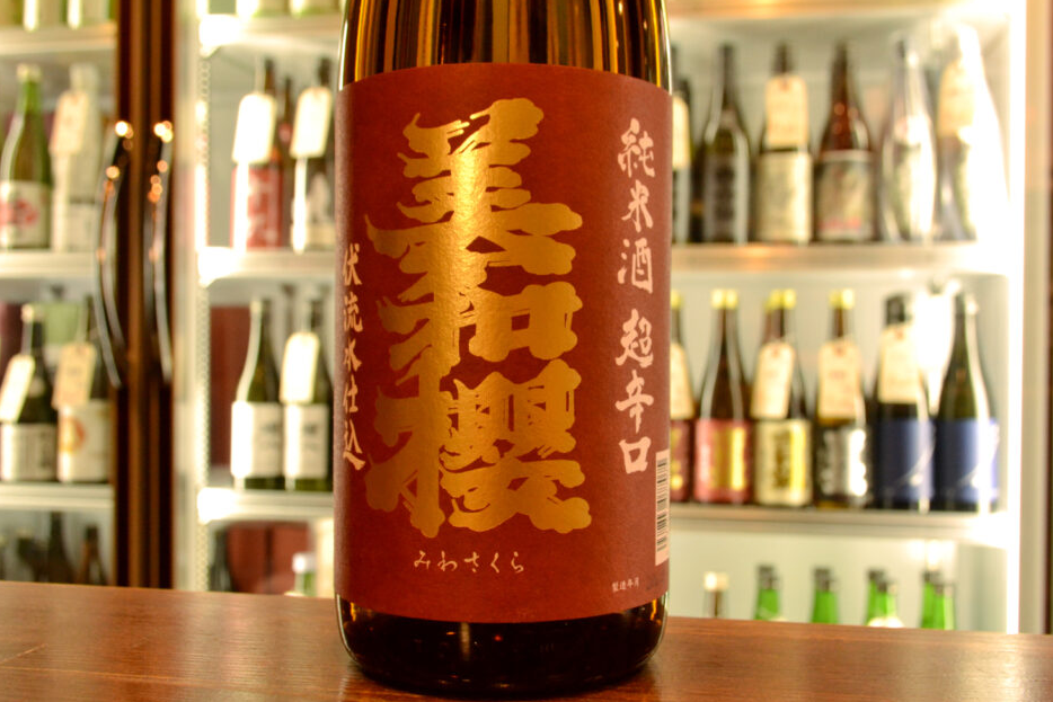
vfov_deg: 36.0
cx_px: 537
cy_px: 346
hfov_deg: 51.9
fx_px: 1082
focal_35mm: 37
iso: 1600
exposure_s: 1/80
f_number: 5.6
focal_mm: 24
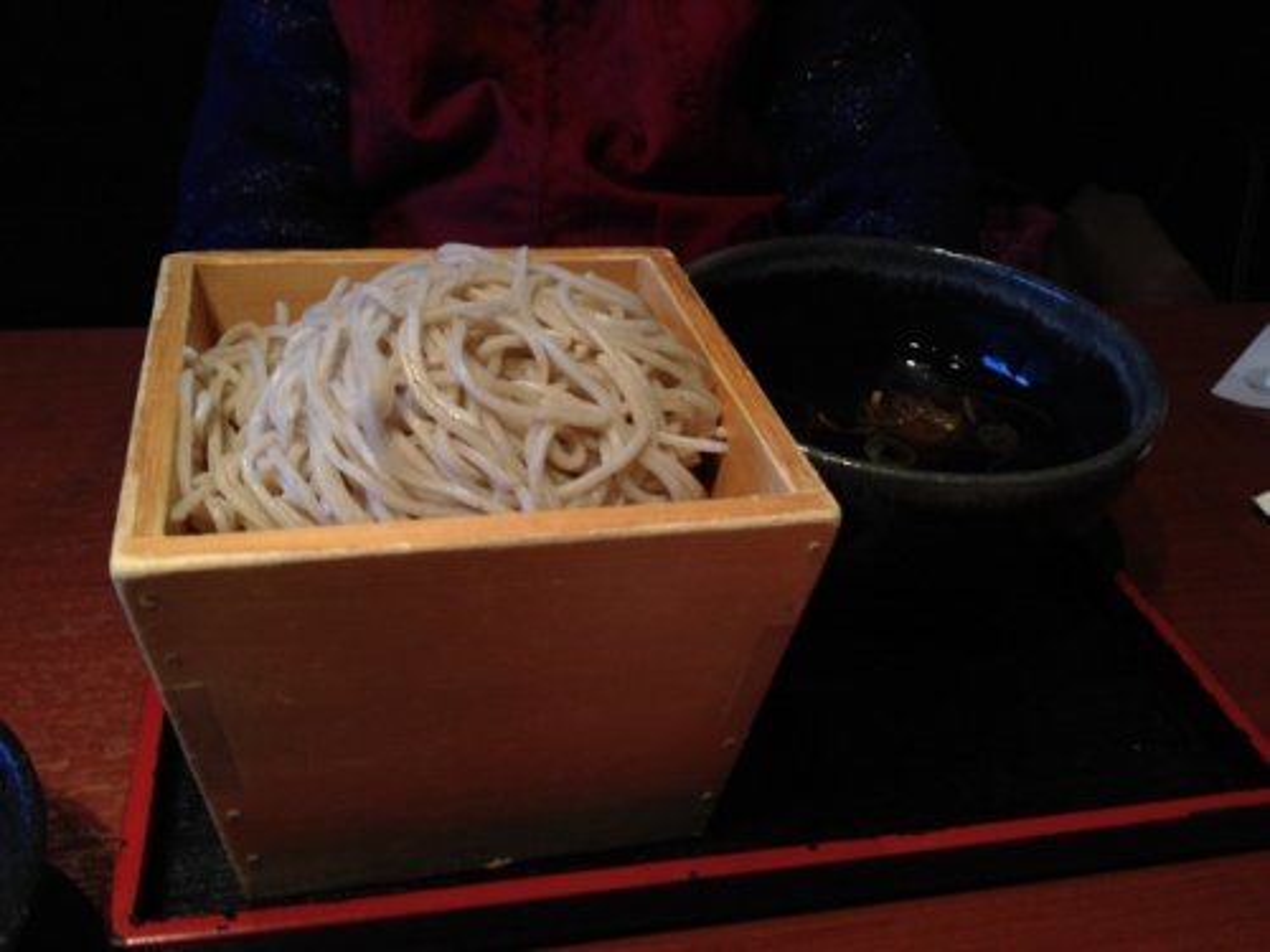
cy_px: 476
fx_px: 1284
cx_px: 635
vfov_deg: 40.7
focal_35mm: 35
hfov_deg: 52.6
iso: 80
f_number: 2.4
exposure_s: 1/20
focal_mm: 4.28
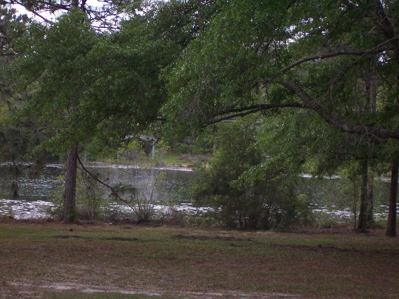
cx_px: 200
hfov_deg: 14.9
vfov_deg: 11.2
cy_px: 150
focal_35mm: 132
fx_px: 1521
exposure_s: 1/125
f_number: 4.8
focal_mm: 22
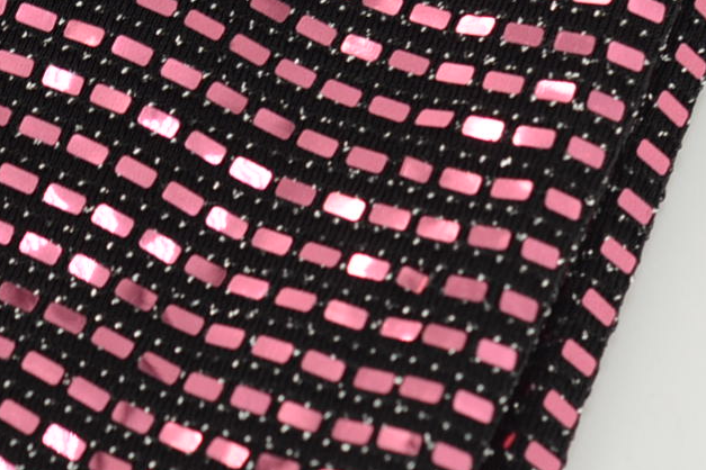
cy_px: -88
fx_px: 4706
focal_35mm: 240
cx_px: 51
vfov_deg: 5.7
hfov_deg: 8.5
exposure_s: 1/100
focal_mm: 50
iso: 100
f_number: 4
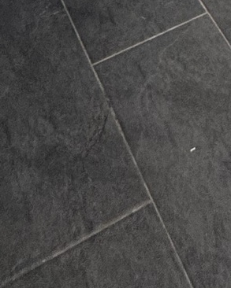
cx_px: 170
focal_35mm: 86
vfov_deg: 13.9
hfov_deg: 17.8
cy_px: -434
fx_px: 735
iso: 200
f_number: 2.2
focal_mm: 2.22
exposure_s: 1/120
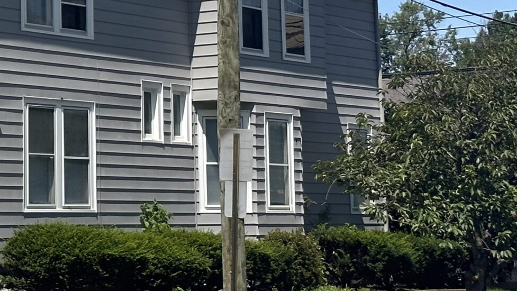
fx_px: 1878
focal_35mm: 137
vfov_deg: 8.8
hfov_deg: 15.2
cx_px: -93
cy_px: -45
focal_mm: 6.86
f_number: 1.78
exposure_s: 1/4545
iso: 64
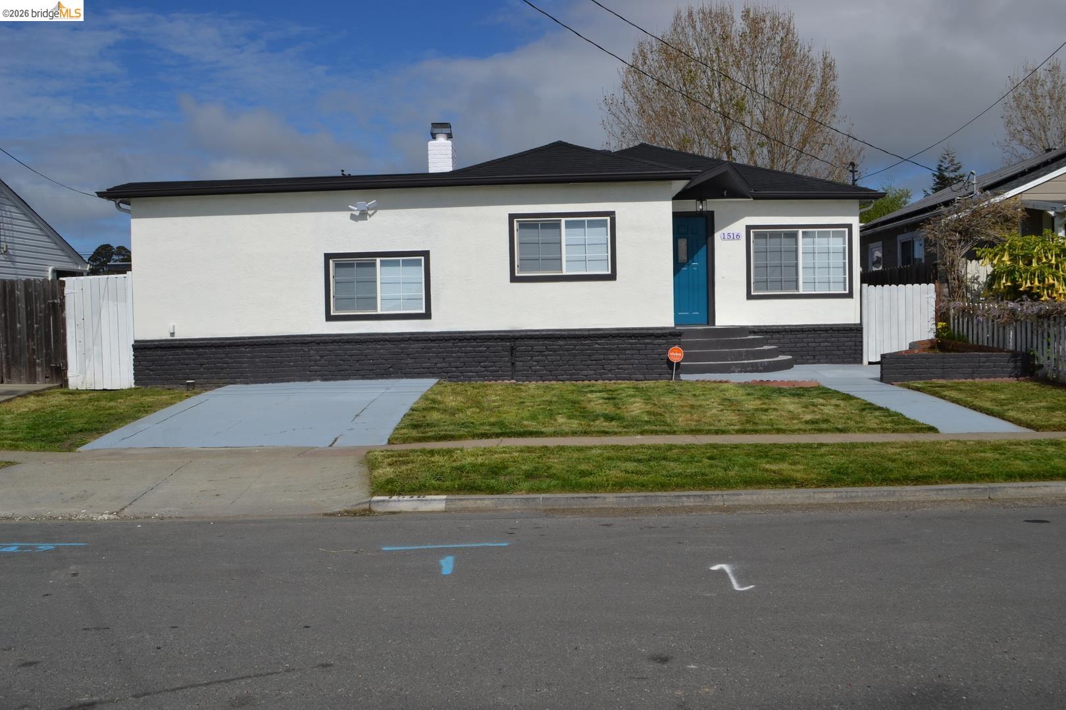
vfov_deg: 40.0
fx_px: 977
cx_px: 533
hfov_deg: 57.2
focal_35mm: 33
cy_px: 355
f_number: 10
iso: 100
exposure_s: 1/400
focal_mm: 22
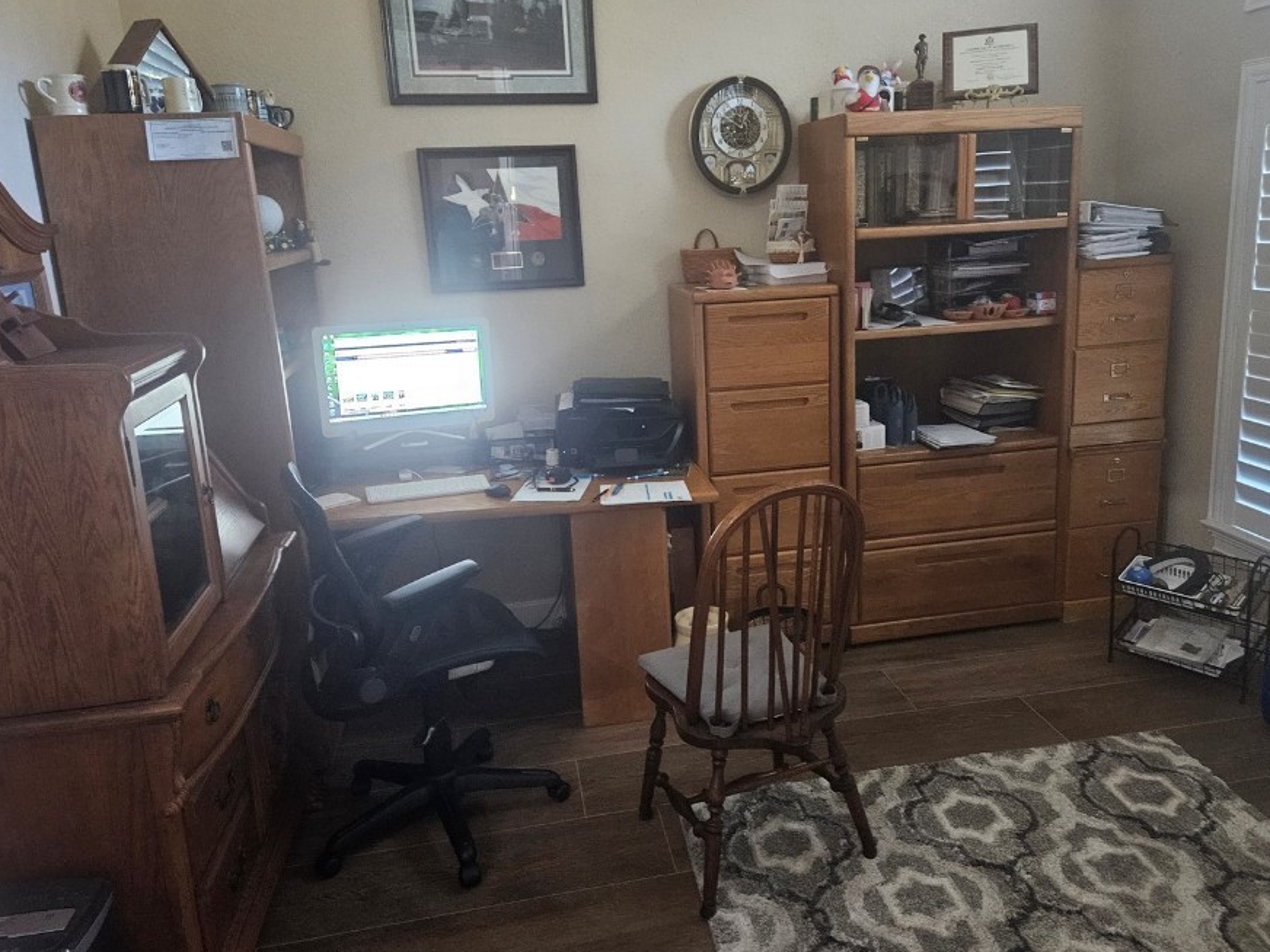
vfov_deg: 51.2
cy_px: 413
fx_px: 991
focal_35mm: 27
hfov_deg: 65.3
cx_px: 670
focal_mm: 5.4
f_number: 1.8
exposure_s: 1/24
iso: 500
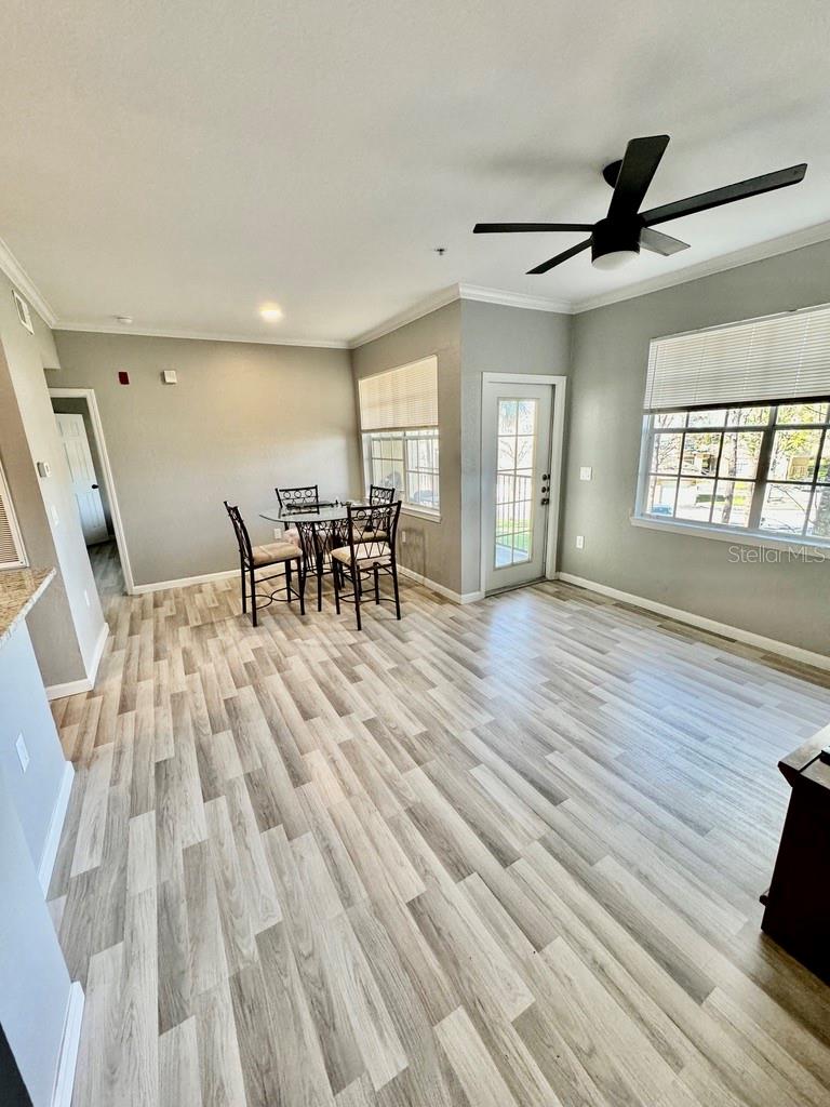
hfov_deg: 85.7
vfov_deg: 102.1
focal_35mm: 14
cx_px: 415
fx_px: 448
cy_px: 554
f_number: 2.2
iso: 320
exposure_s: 1/120
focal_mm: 2.22
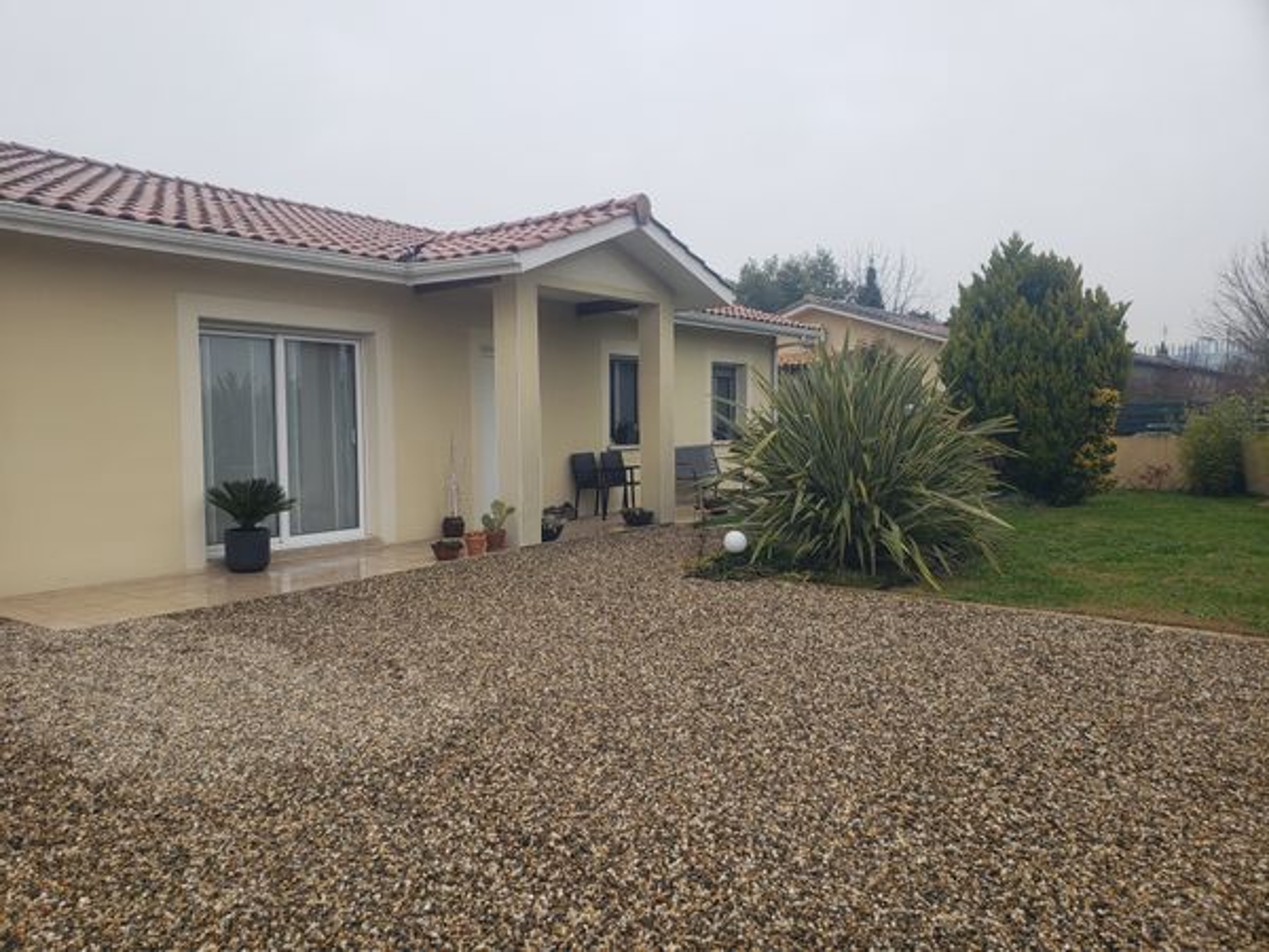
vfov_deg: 53.1
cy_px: 476
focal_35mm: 26
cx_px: 634
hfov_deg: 67.3
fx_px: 953
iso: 50
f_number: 2.4
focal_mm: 4.3
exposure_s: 1/279
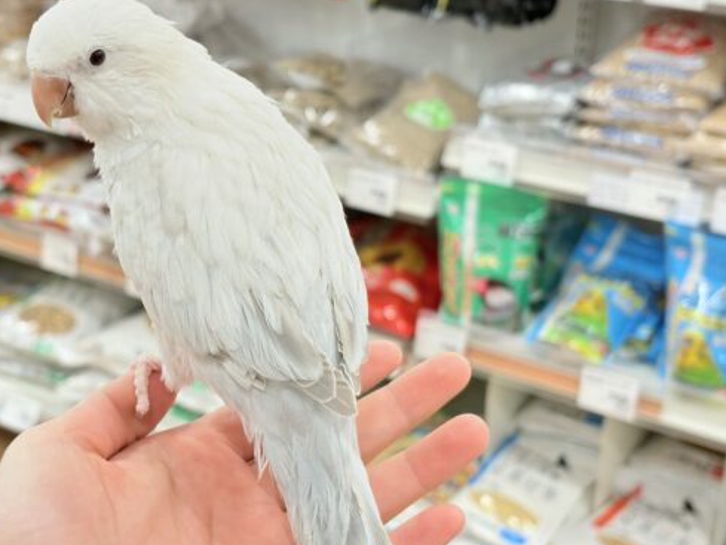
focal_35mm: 68
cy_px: 281
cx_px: 266
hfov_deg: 28.4
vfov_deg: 21.6
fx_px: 1427
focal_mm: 5.96
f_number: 1.6
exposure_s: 1/50
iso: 64
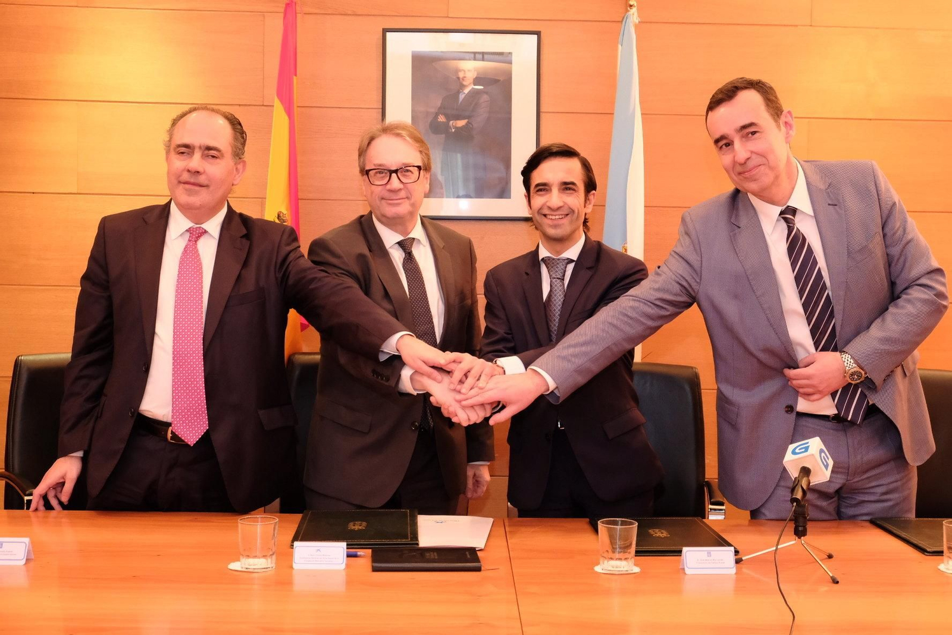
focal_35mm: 43
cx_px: 476
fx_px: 1137
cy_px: 318
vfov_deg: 31.2
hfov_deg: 45.4
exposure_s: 1/60
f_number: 5
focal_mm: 28.9
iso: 3200
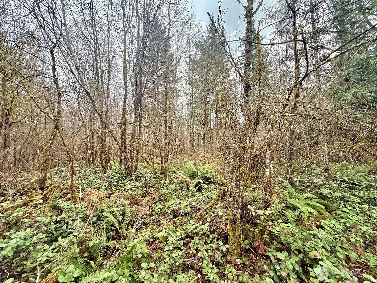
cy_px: 142
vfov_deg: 85.7
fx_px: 152
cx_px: 188
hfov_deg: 102.1
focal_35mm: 14
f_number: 2.2
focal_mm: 2.22
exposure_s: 1/133
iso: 64
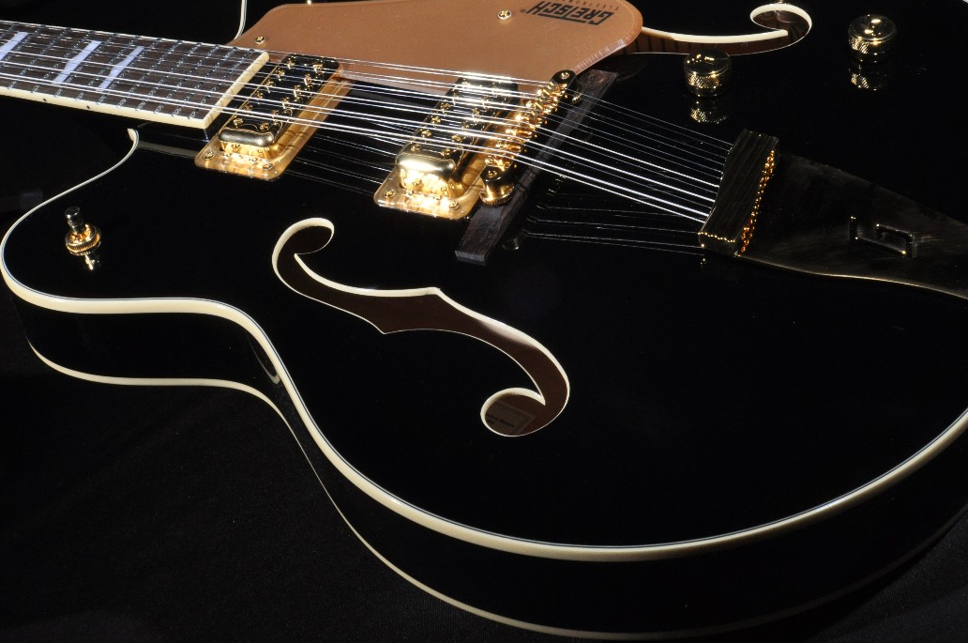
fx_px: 2497
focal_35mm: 93
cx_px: 526
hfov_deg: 21.9
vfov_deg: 14.7
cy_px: 253
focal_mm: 50
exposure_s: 1/160
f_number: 14
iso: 800
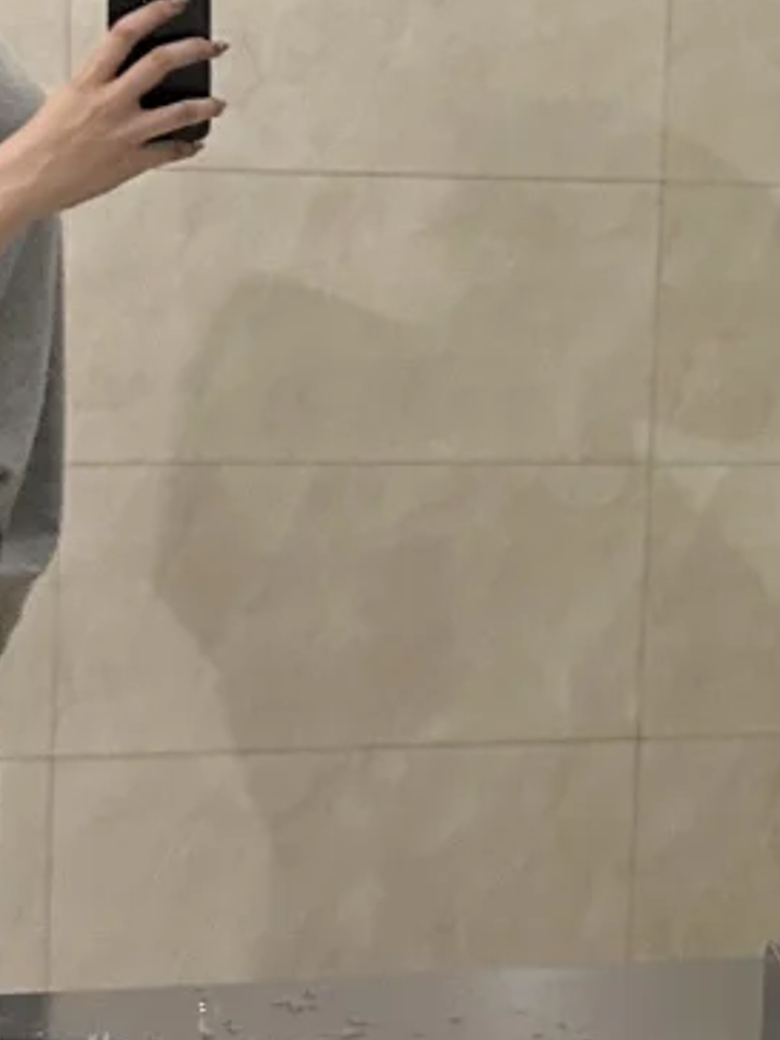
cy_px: 289
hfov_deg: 15.0
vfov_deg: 20.5
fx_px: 2854
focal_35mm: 95
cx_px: 929
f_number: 1.78
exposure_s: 1/50
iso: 500
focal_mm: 6.86
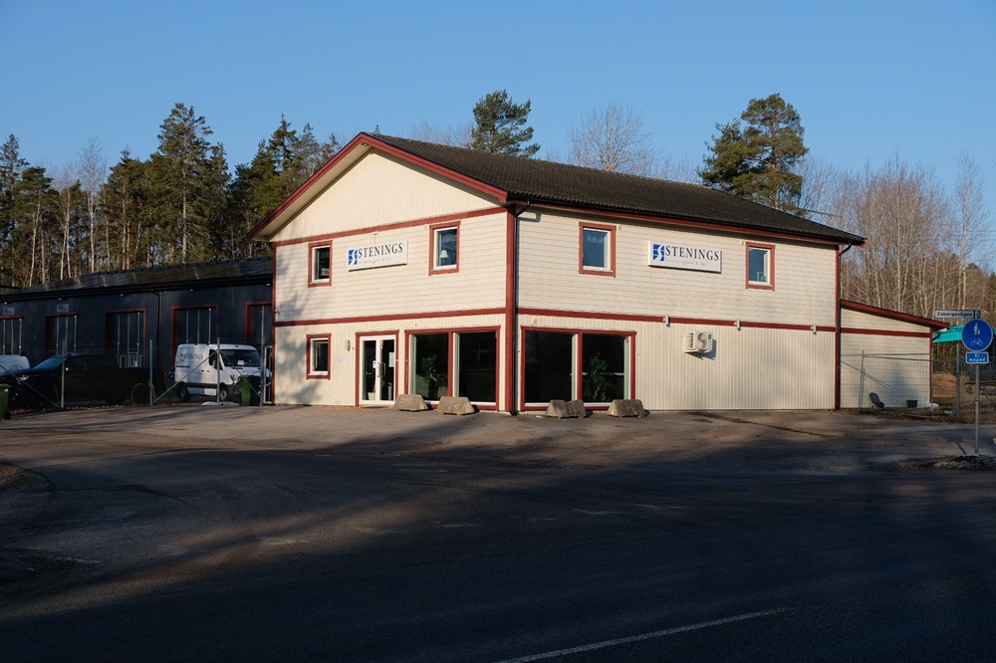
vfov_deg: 29.2
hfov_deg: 42.8
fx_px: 1272
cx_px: 498
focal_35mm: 46
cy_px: 332
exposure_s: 1/1250
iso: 400
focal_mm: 30.9
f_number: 5.6
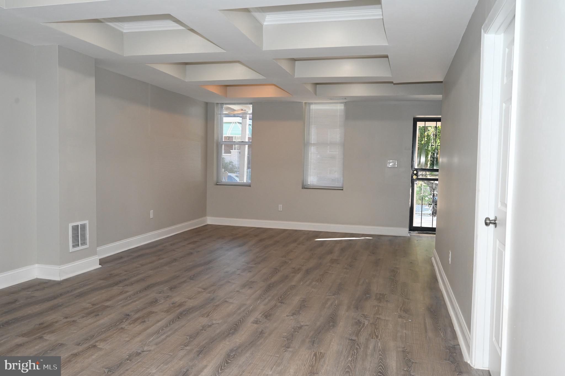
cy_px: 188
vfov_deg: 47.9
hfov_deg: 67.4
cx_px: 282
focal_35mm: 27
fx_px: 423
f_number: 7.1
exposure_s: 1/200
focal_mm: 27
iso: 1600
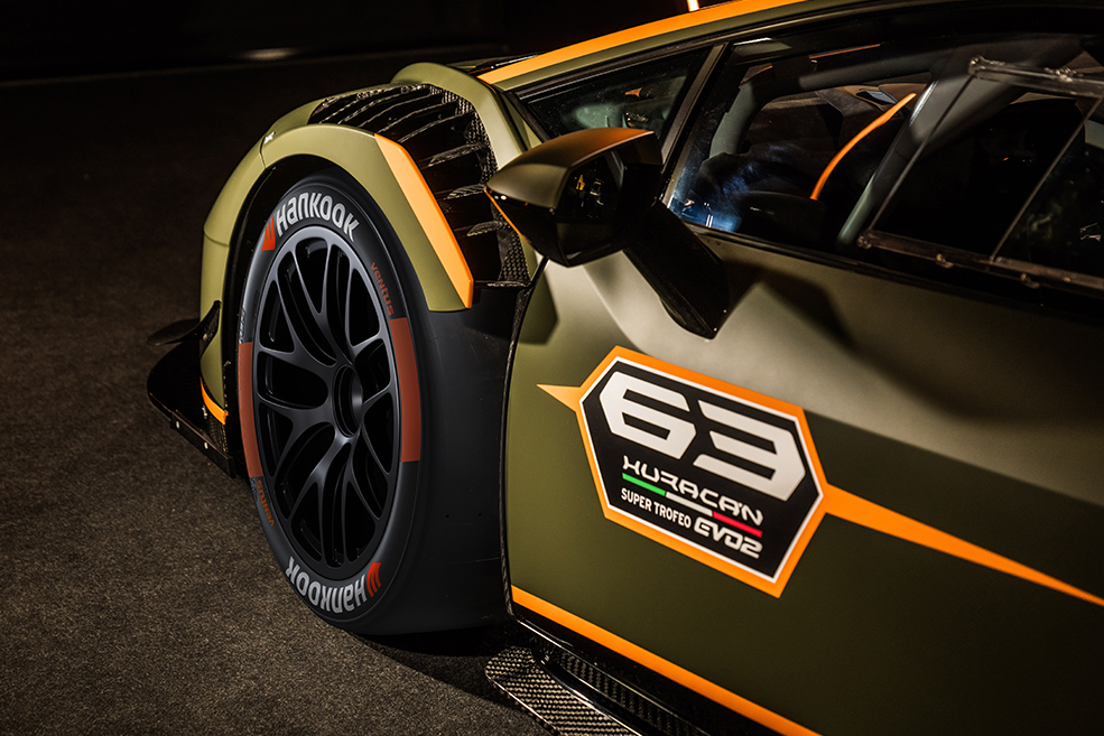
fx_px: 1993
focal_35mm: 65
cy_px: 365
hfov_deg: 31.0
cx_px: 557
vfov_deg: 20.9
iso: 500
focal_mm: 64
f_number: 4
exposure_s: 1/60
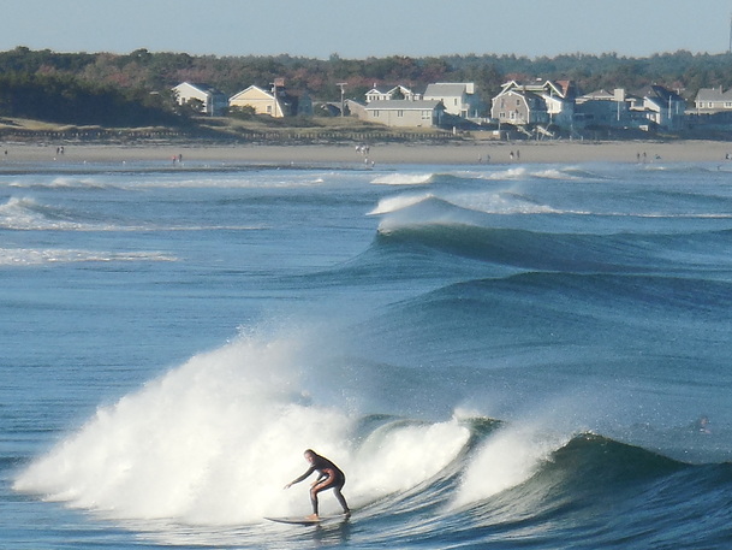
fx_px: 14277
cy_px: 308
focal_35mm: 675
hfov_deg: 2.9
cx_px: 635
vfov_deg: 2.2
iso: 125
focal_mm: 45.9
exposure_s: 1/500
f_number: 6.1
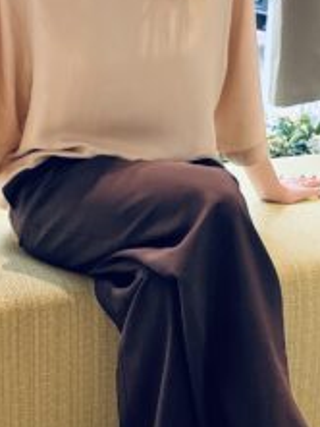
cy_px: 249
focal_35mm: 47
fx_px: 579
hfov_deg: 30.9
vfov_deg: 40.3
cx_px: 185
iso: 125
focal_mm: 5.1
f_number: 1.6
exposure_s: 1/100
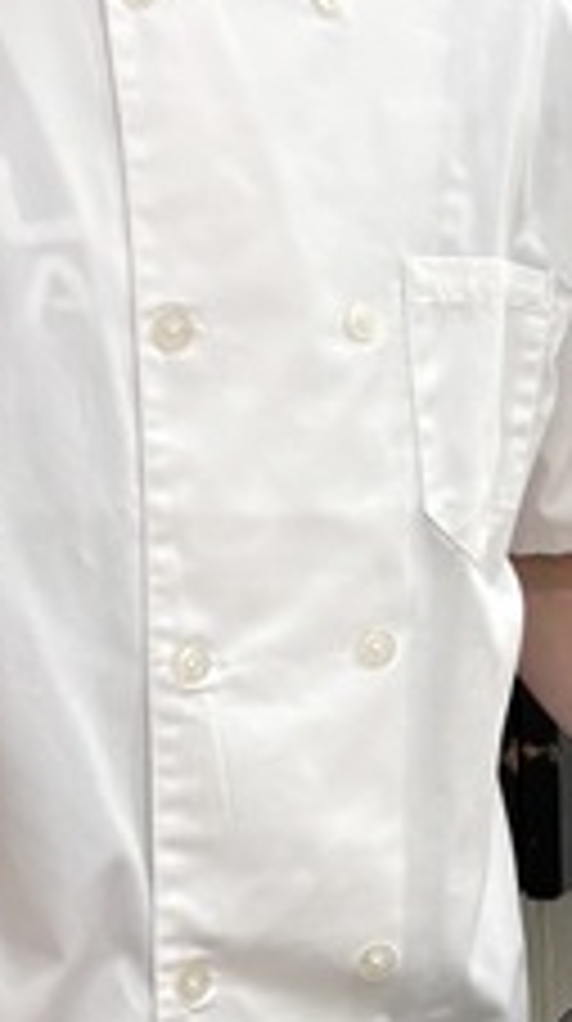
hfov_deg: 8.8
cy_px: 689
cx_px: 1230
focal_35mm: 128
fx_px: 3466
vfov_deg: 16.7
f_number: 1.6
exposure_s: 1/60
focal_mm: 5.96
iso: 80
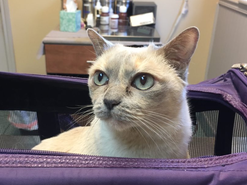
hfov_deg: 49.8
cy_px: 83
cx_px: 98
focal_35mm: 37
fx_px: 264
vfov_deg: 38.6
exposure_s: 1/30
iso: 100
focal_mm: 4.15
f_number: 2.2
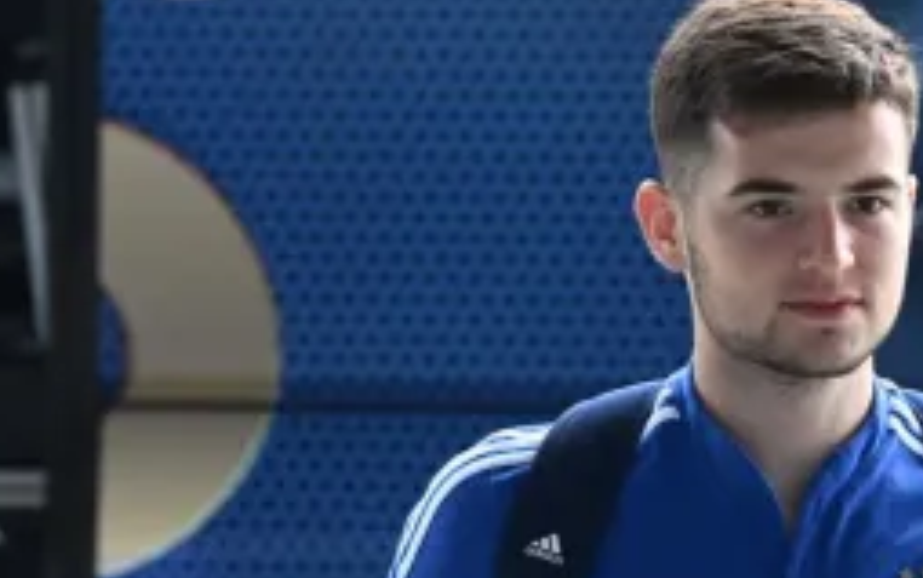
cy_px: 796
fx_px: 9211
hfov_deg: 5.7
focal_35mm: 366
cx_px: 167
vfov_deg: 3.6
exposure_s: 1/1000
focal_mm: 120
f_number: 4
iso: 800
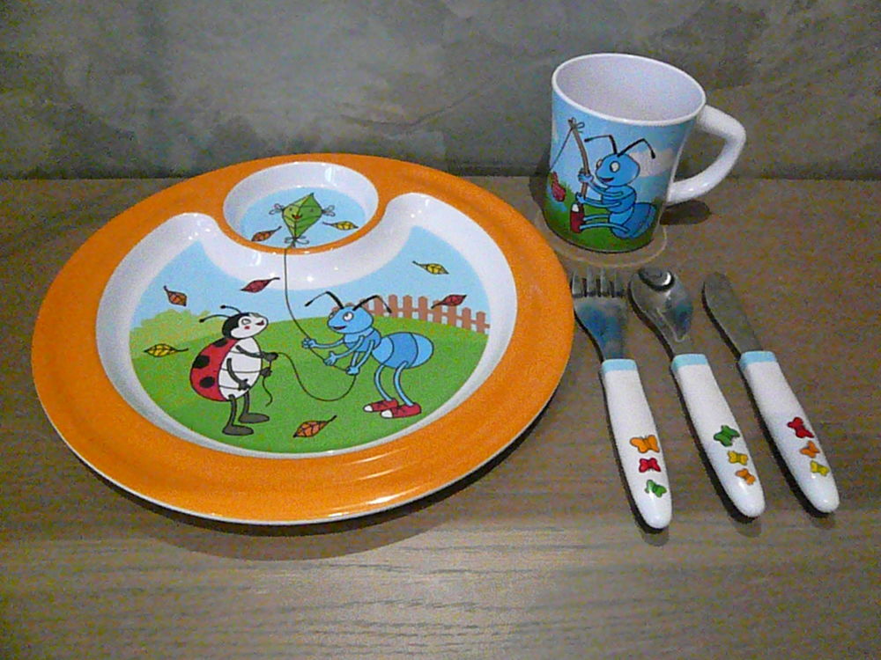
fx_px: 713
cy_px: 330
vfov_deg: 49.7
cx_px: 440
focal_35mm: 28
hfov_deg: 63.4
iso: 3200
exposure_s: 1/200
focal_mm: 4.6
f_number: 2.8
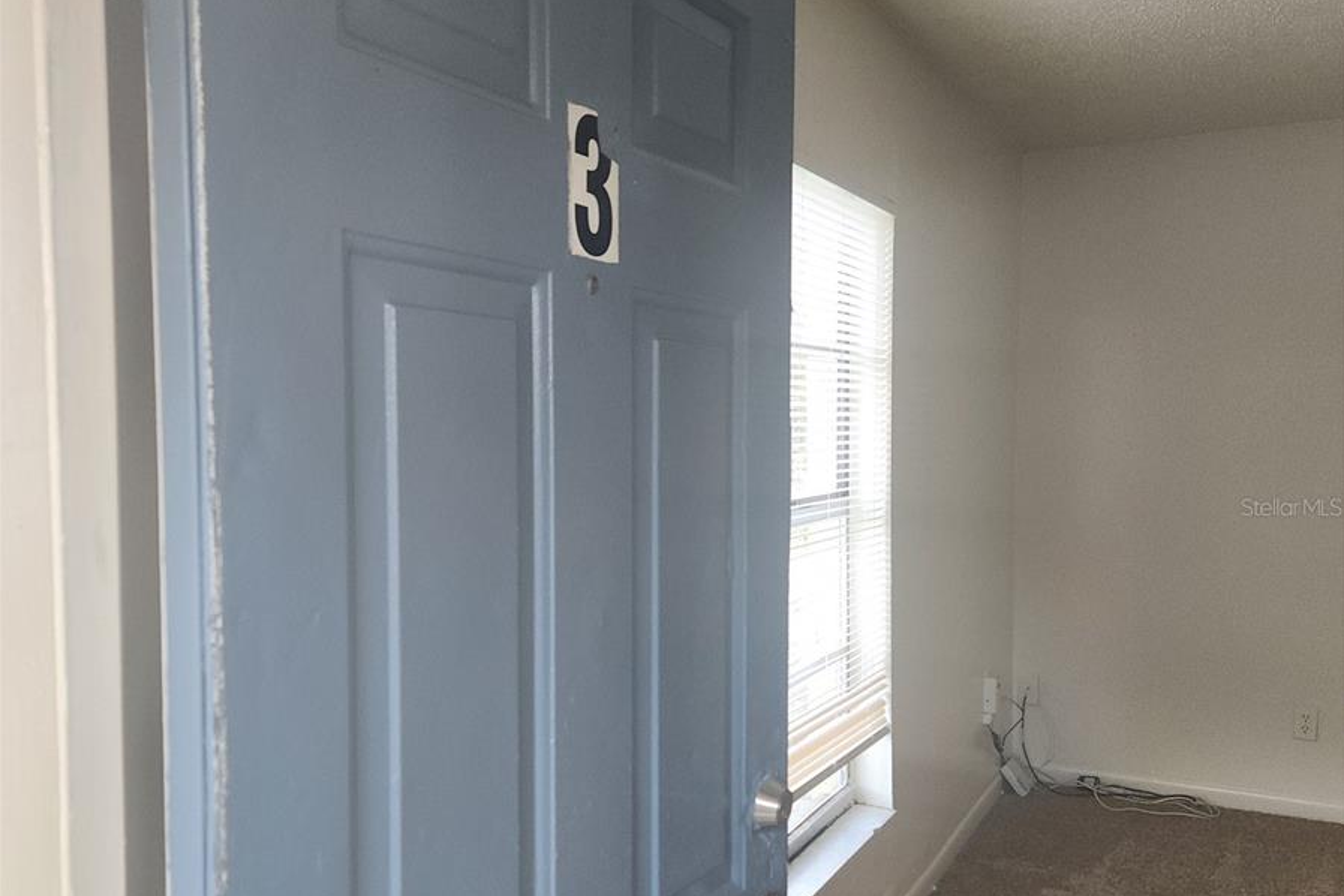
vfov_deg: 41.0
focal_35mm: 32
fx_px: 1195
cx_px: 673
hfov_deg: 58.7
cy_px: 506
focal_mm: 5.4
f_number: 1.8
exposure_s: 1/120
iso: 80
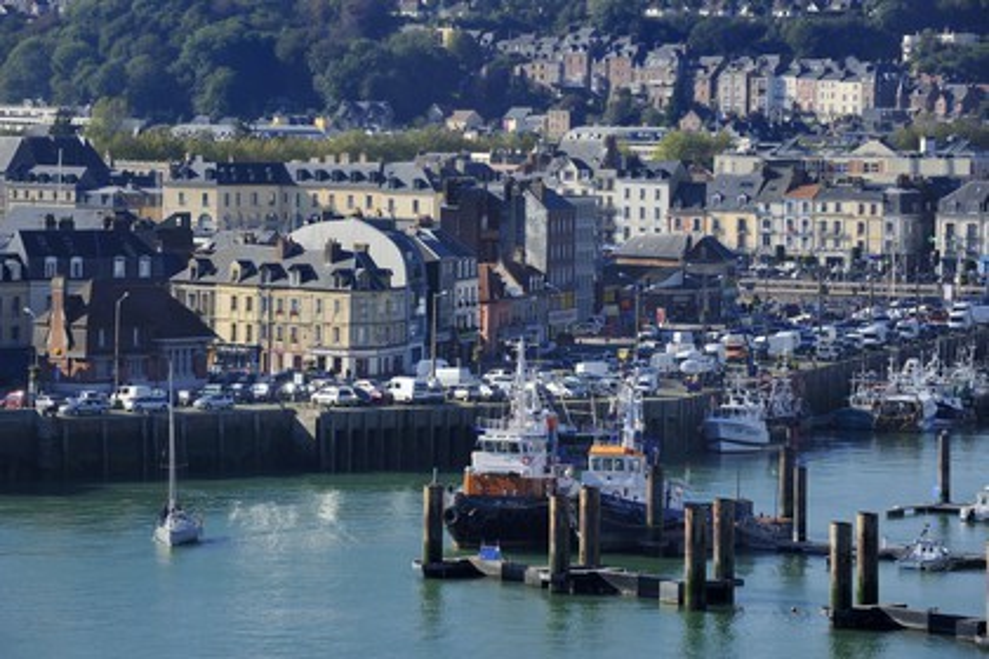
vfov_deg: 7.6
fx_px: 4945
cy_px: 330
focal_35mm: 180
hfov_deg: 11.4
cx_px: 494
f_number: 13
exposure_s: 1/200
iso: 200
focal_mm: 180
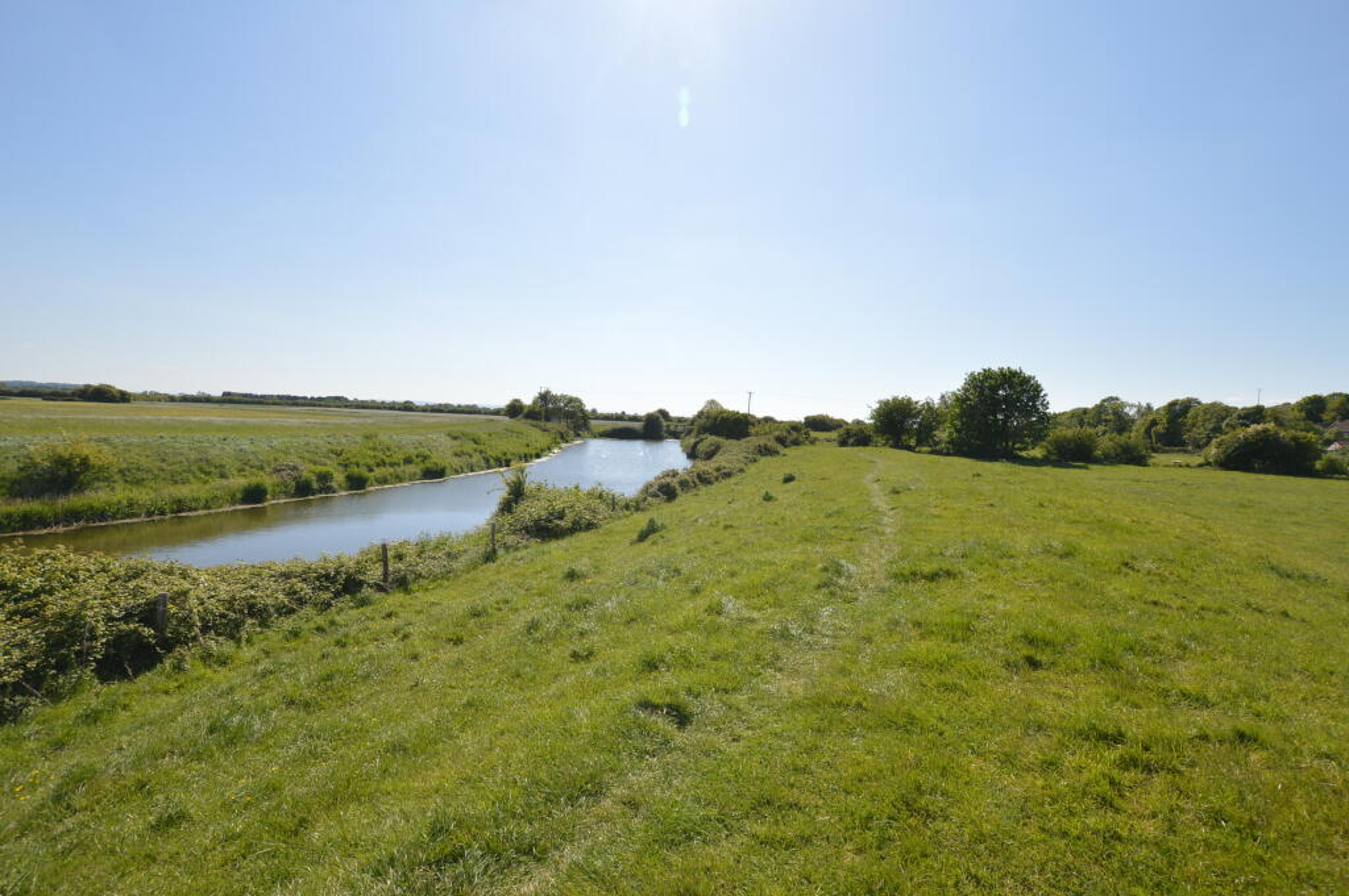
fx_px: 562
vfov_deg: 77.2
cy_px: 448
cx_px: 674
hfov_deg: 100.4
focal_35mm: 15
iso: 200
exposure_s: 1/250
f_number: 9
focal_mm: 10
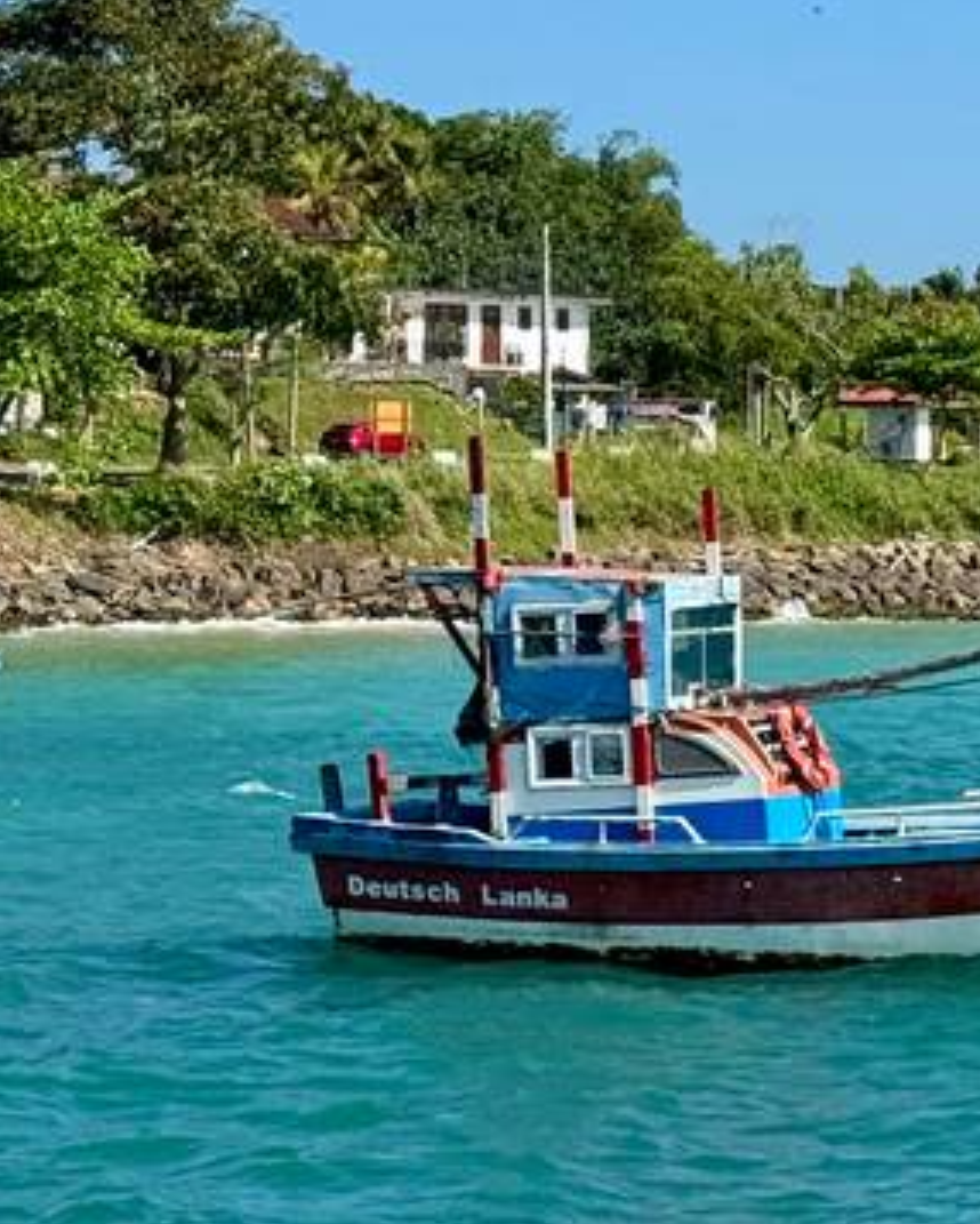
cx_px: 792
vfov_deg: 30.0
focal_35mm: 63
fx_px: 2282
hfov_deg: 23.8
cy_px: 610
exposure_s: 1/4975
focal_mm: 6.76
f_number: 1.78
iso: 64
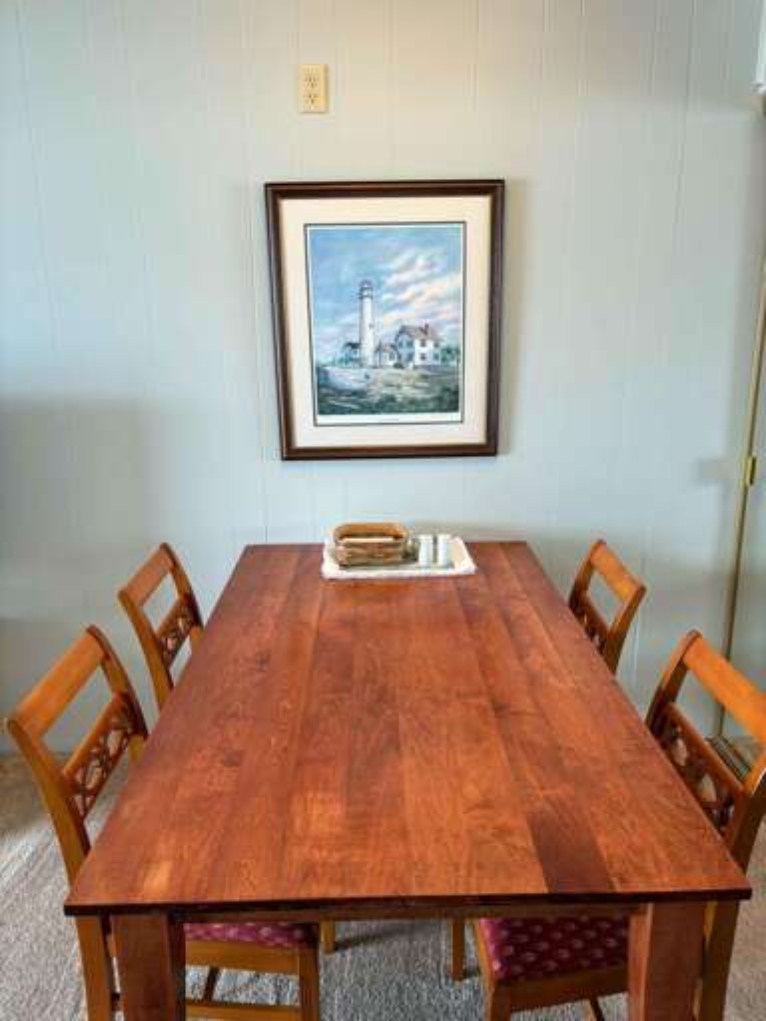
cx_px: 383
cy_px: 510
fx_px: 767
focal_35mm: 26
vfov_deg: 67.3
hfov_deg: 53.1
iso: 80
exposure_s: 1/120
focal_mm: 5.96
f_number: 1.6
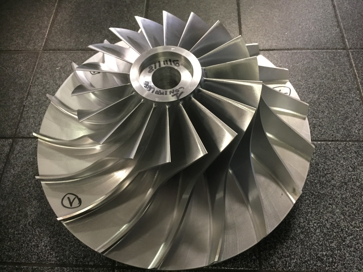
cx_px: 182
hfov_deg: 61.7
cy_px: 136
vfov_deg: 48.2
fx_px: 304
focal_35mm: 29
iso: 250
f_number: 2.2
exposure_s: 1/25
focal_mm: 4.15
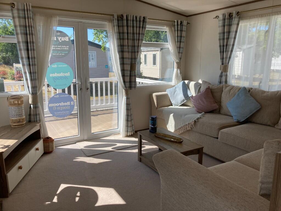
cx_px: 140
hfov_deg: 63.4
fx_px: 227
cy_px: 106
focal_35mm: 28
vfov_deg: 49.7
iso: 20
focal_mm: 3.99
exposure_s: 1/750
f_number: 1.8
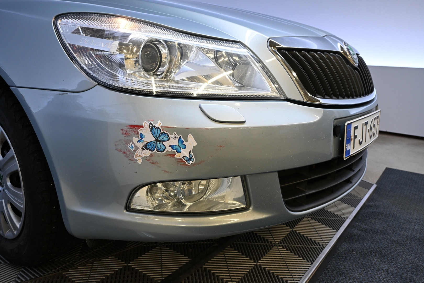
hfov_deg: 61.9
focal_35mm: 30
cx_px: 212
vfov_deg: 43.6
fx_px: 353
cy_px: 142
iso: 1000
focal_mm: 20
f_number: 5
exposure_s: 1/100
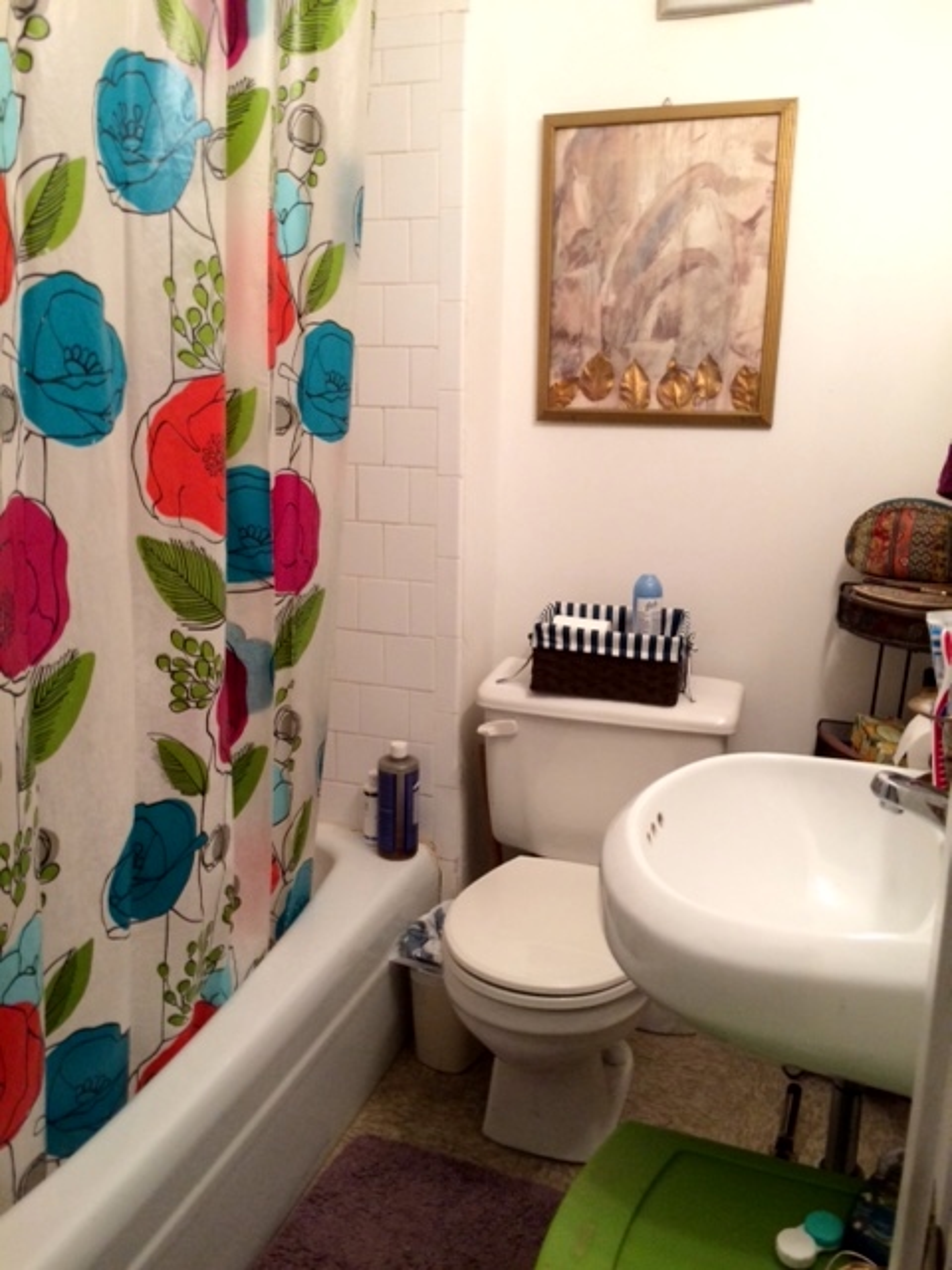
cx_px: 476
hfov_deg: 48.2
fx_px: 1063
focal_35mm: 29
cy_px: 635
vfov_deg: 61.7
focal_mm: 4.15
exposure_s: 1/30
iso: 125
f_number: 2.2
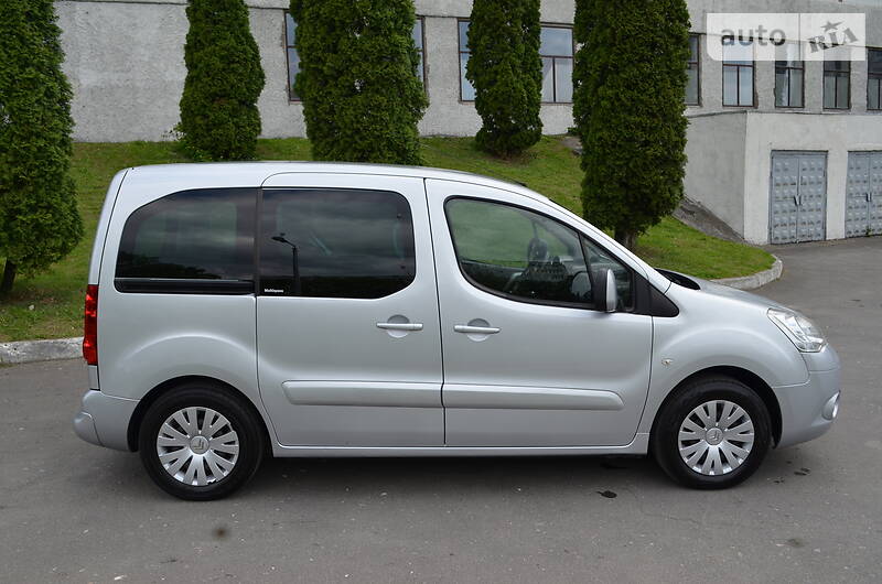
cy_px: 292
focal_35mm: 33
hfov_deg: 57.3
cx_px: 441
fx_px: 807
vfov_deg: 39.8
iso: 200
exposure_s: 1/250
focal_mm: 22
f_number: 8
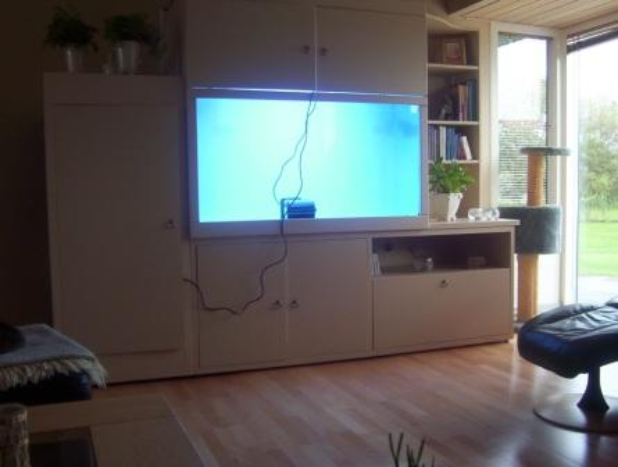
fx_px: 644
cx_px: 309
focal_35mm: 36
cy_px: 234
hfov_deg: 51.2
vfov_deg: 39.8
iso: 100
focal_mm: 5.54
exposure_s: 1/37.2
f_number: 2.76
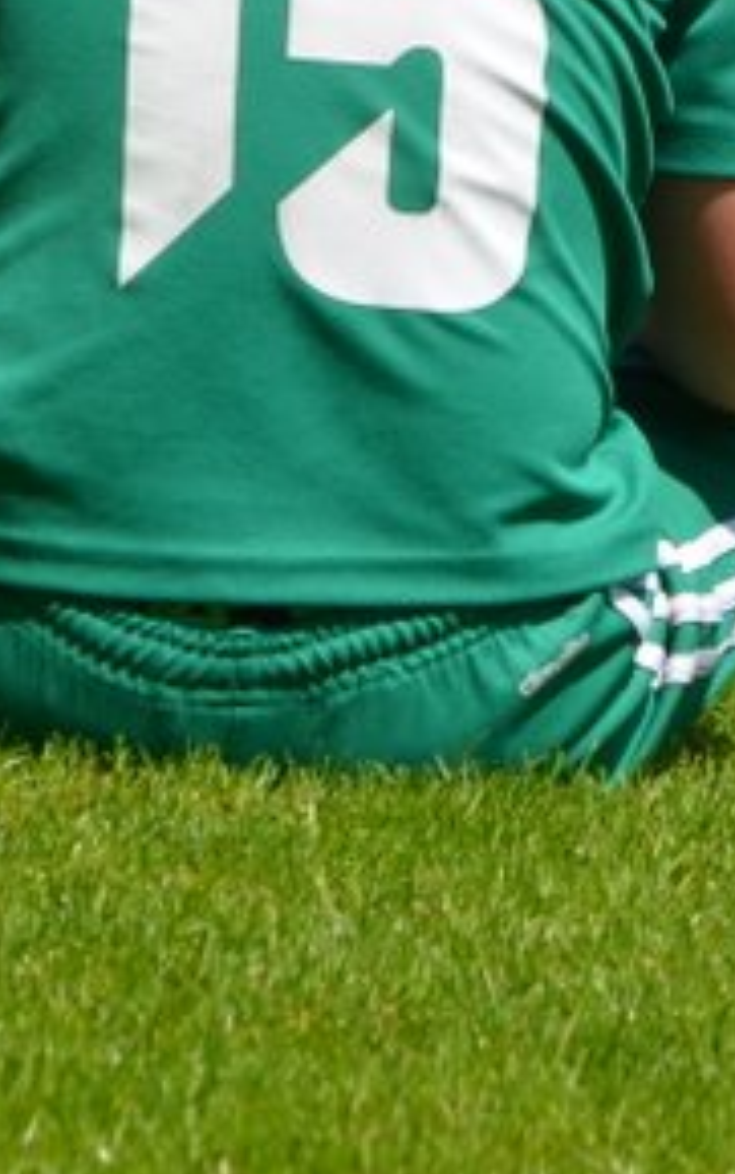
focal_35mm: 773
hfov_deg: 1.7
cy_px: -262
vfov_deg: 2.7
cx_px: 1405
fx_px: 24738
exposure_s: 1/400
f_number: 10
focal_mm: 122
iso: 200
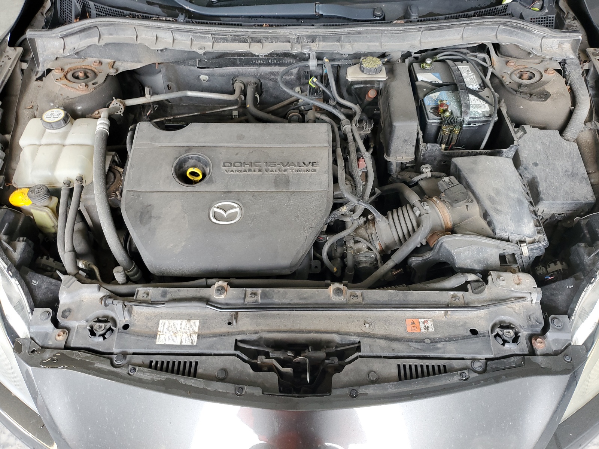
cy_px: 224
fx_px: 450
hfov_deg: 67.3
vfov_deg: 53.1
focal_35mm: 26
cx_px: 300
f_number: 1.5
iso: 63
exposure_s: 1/60.2
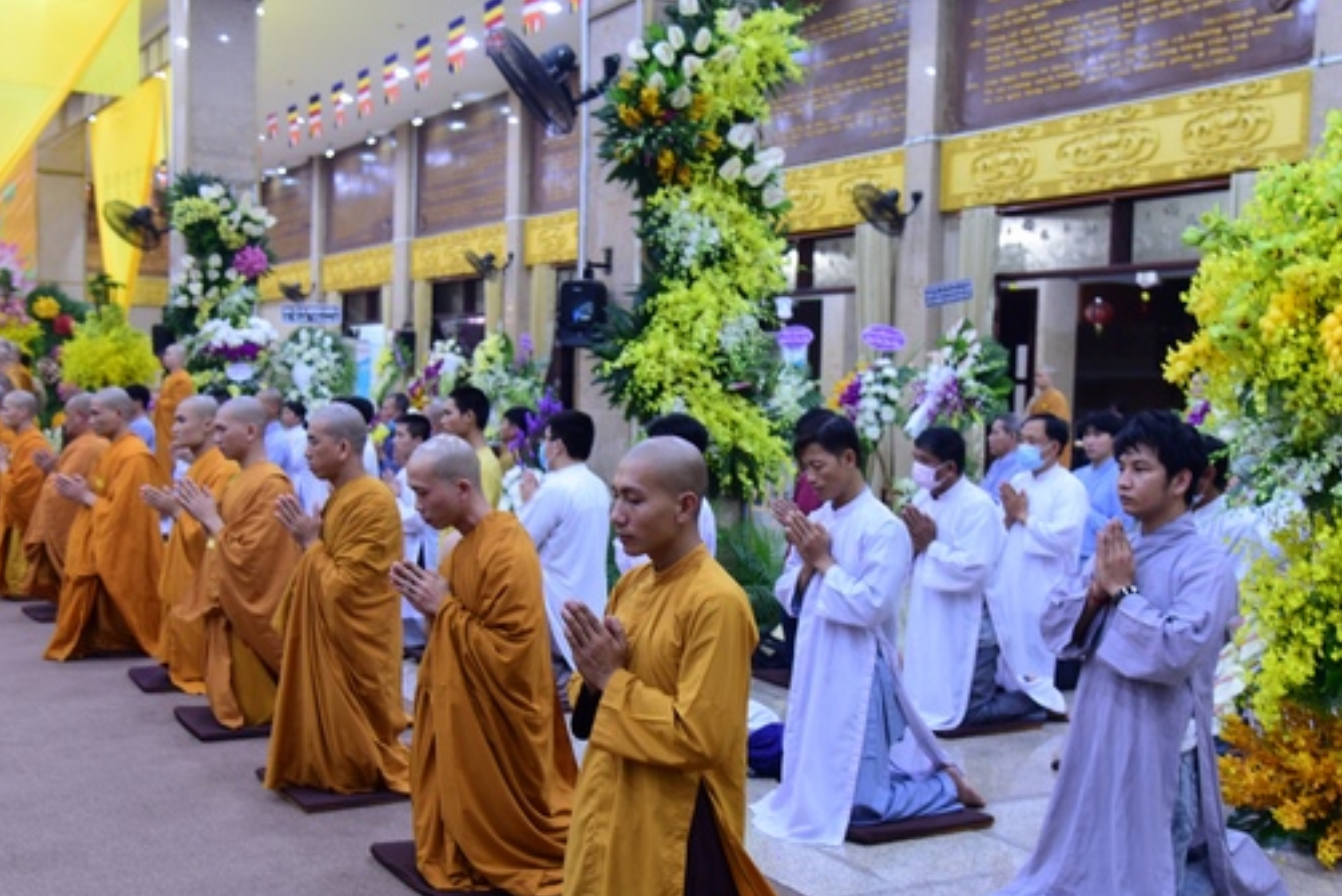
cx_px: 757
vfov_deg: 30.5
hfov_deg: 44.4
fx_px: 1641
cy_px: 471
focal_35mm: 44
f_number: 4
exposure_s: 1/20
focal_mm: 34
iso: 1000
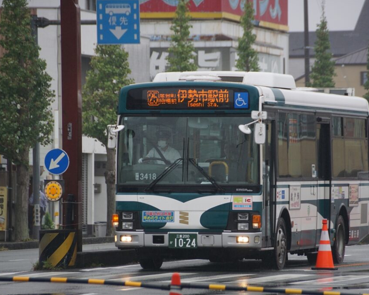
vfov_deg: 5.7
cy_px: 148
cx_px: 216
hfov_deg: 7.1
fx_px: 2959
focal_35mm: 271
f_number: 6.3
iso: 320
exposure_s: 1/250
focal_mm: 160
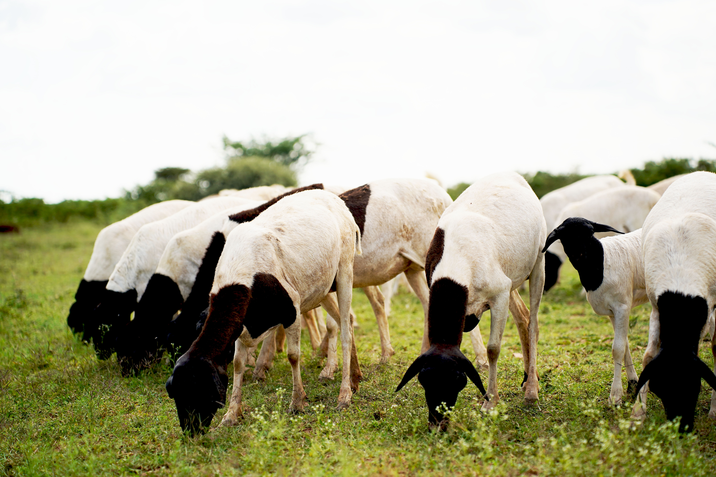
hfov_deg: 27.0
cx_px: 358
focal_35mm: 75
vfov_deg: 18.2
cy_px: 238
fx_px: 1492
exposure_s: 1/1250
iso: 100
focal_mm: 75
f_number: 2.8
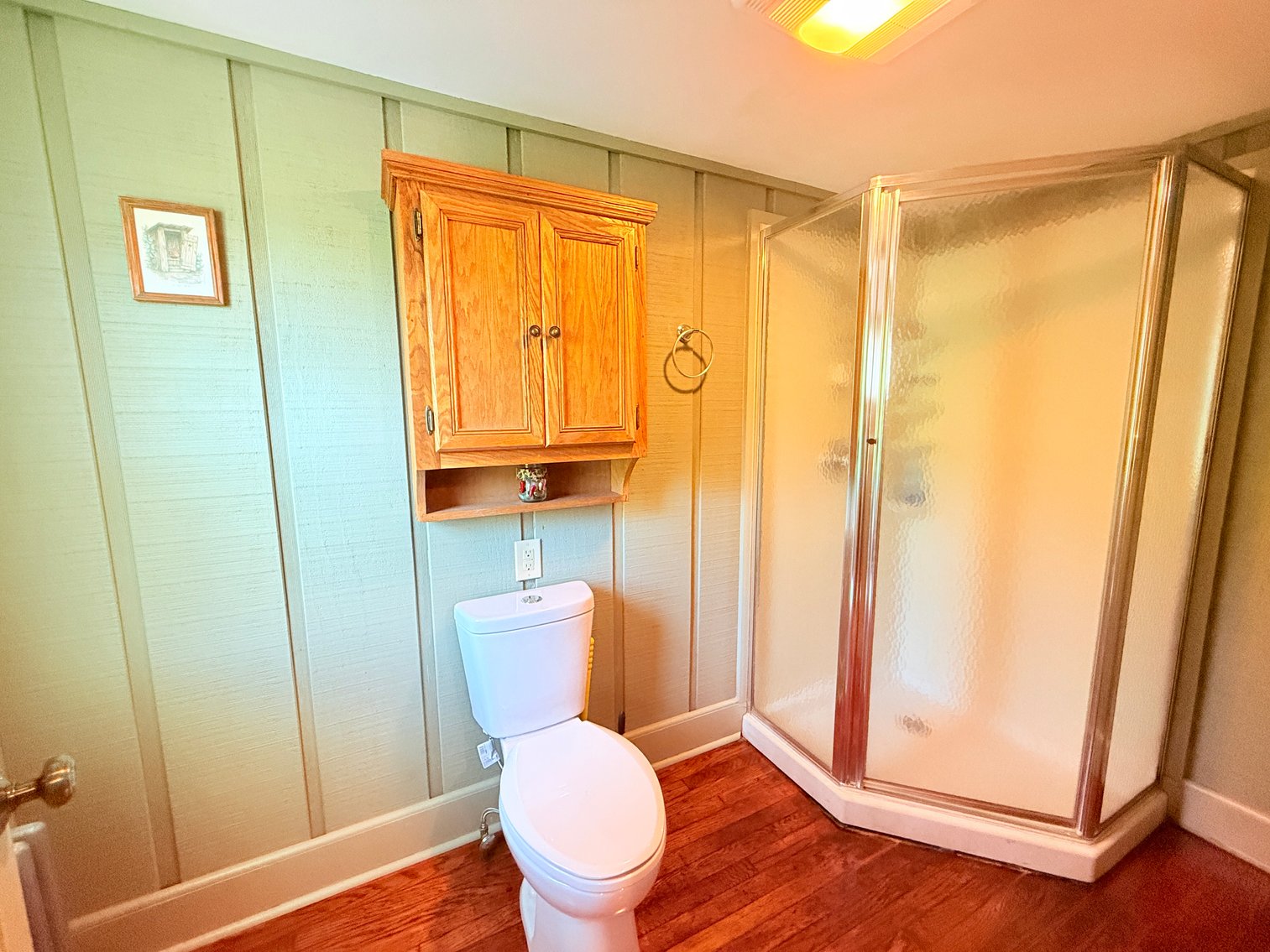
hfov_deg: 102.1
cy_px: 476
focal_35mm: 14
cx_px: 635
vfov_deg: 85.7
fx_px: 514
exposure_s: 1/60
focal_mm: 2.22
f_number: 2.2
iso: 500
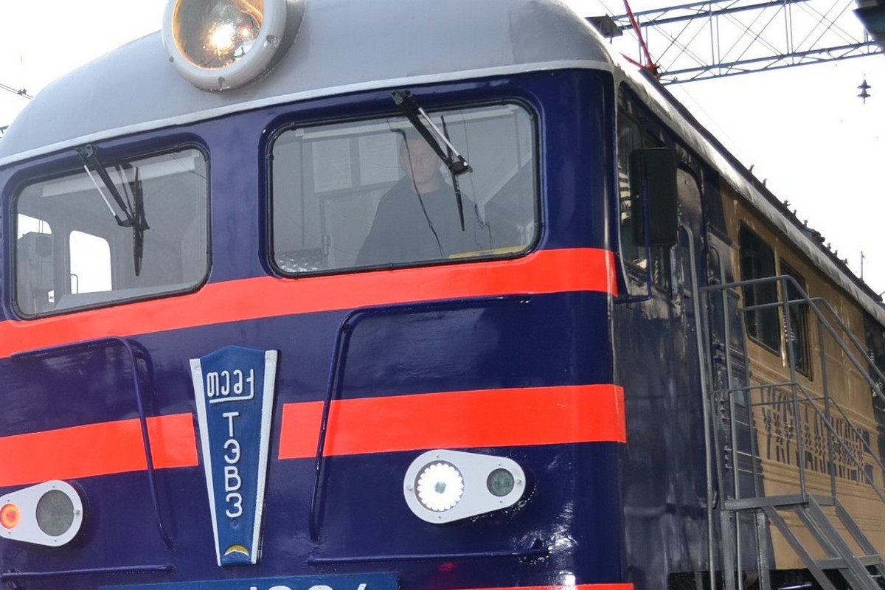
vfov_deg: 36.9
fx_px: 885
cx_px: 442
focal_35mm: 36
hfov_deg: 53.1
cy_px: 295
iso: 220
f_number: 4
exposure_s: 1/125
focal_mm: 24
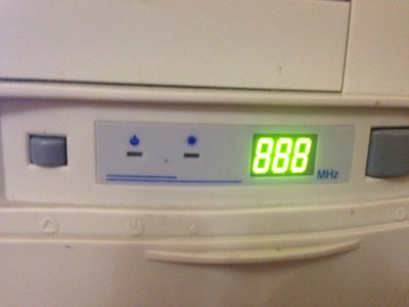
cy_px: 154
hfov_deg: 55.4
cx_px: 204
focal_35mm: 33
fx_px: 390
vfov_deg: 42.9
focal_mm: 4.12
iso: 500
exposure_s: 1/15
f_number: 2.4
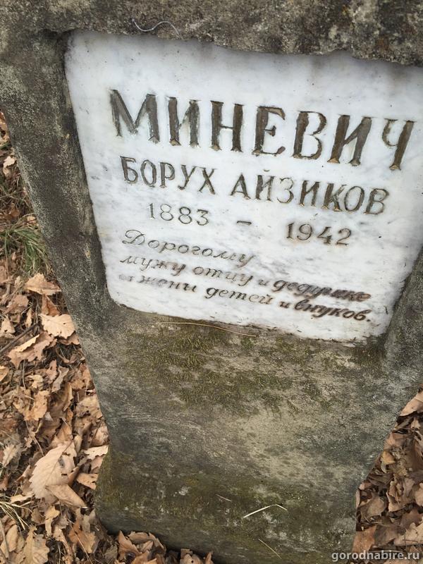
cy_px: 282
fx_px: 472
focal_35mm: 29
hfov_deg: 48.2
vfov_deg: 61.7
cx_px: 212
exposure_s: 1/324
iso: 32
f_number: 2.2
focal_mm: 4.15
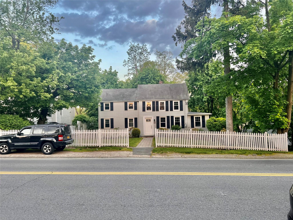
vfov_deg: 53.1
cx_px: 146
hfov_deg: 67.3
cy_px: 110
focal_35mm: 26
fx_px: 220
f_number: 1.5
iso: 80
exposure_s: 1/121
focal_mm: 5.7
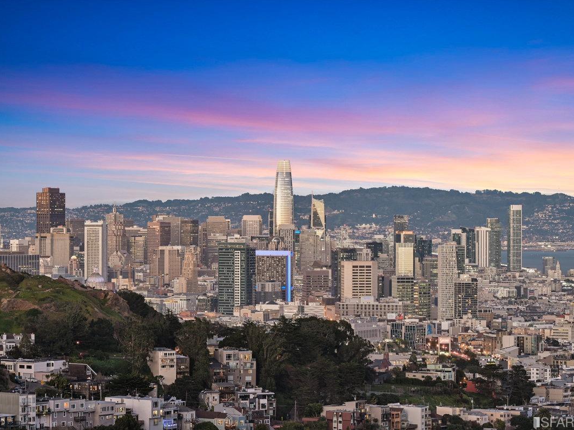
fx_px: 2072
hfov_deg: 15.8
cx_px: 279
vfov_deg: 11.9
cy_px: 215
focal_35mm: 125
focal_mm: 115
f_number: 11
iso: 400
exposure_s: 1/1.67
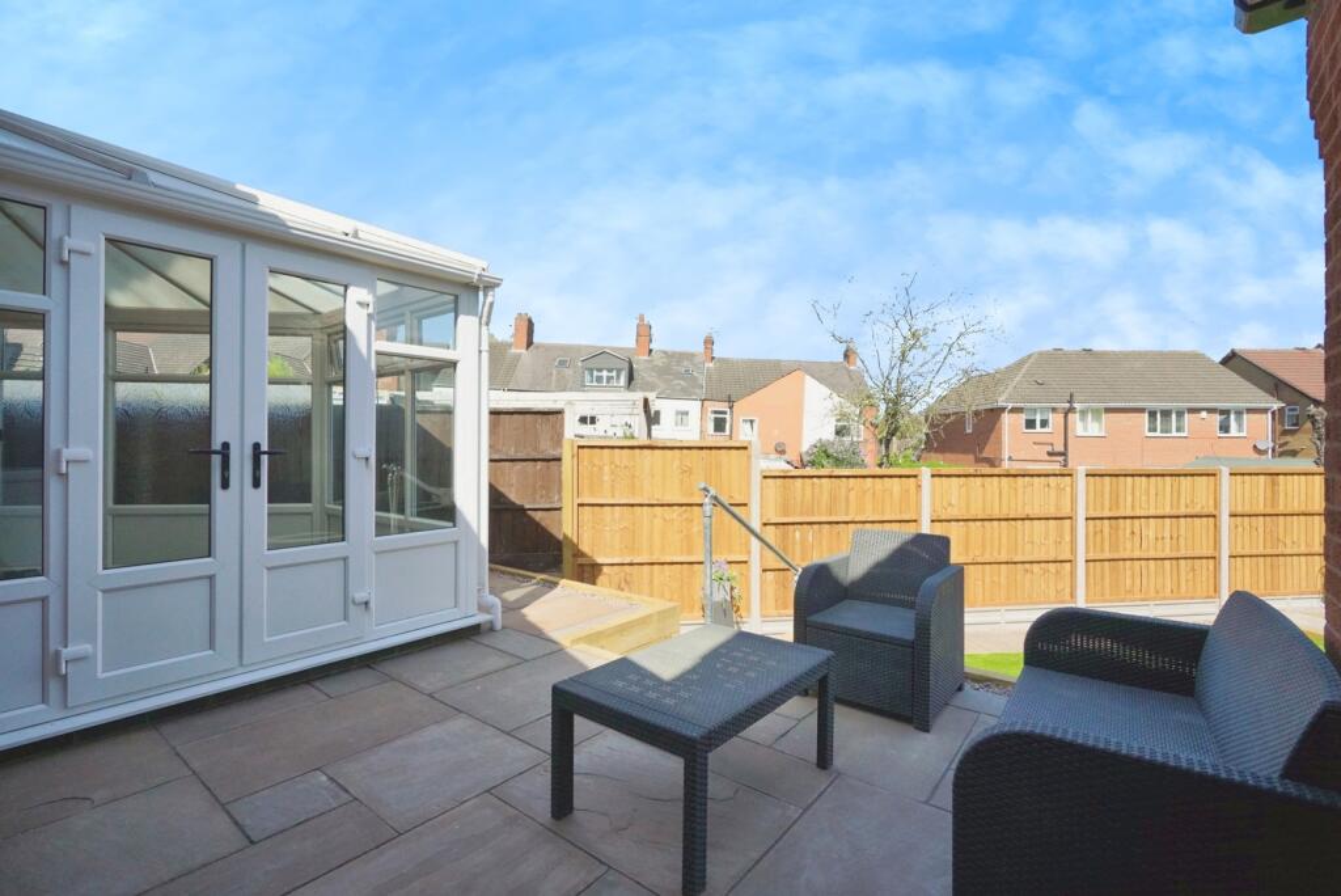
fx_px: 596
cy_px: 448
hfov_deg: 96.7
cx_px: 670
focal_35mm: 16
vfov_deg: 73.8
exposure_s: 1/4000
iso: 2000
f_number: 7.1
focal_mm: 16
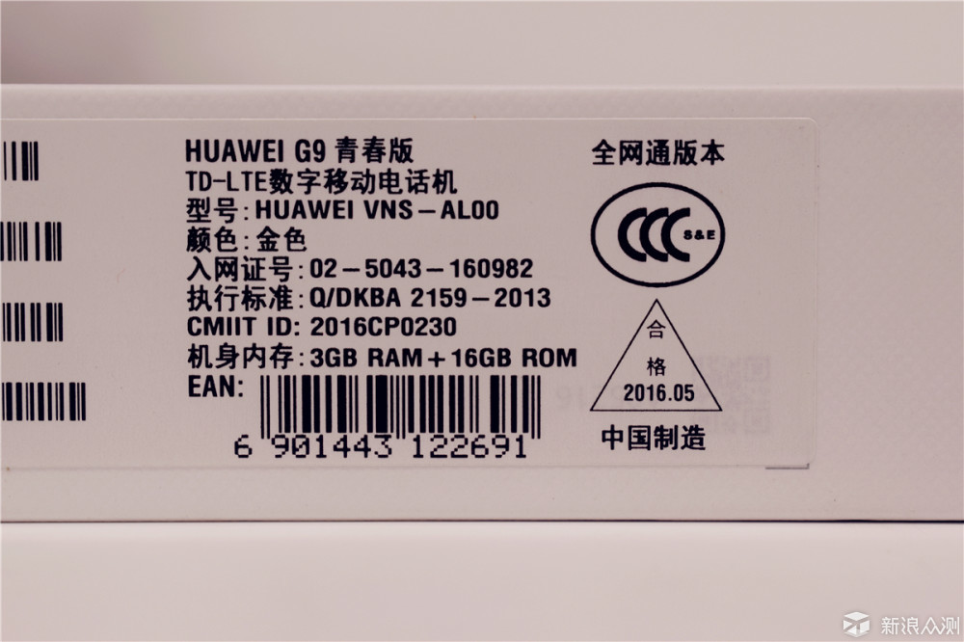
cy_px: 321
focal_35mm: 82
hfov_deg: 24.6
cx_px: 482
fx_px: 2208
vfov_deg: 16.5
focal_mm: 55
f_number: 8
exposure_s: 1/250
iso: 400
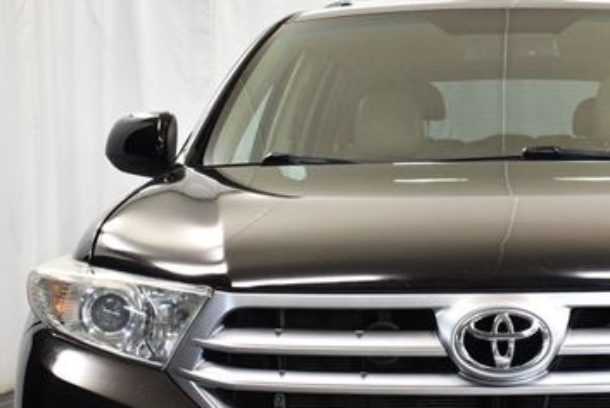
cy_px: 325
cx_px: 510
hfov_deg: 22.9
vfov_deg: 15.6
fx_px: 1475
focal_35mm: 87
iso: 1250
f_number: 4
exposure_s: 1/125
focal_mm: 24
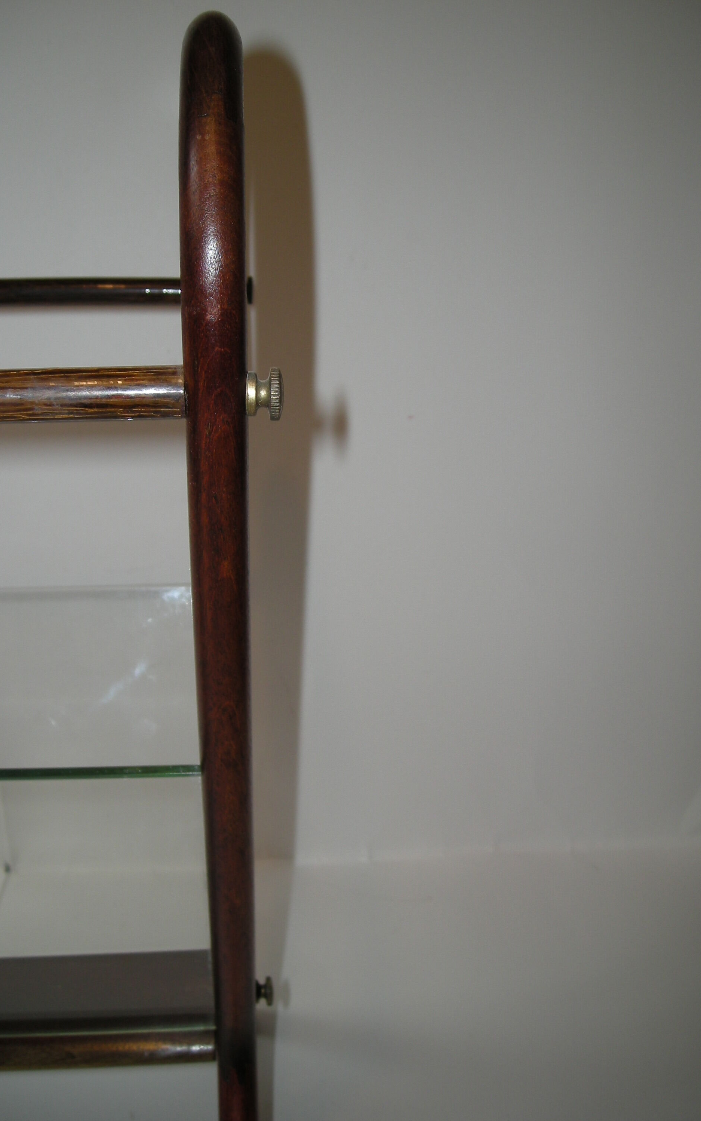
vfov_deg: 51.5
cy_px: 568
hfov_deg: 33.6
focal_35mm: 38
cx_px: 340
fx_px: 1161
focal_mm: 5.7
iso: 50
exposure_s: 1/53.2
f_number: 2.8
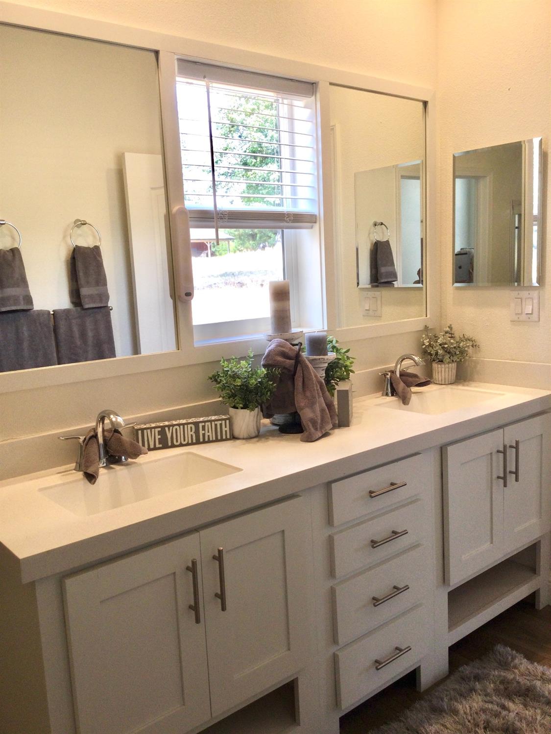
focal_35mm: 31
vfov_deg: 58.4
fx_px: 658
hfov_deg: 45.4
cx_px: 276
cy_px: 367
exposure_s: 1/60
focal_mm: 3.3
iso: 25
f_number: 2.4
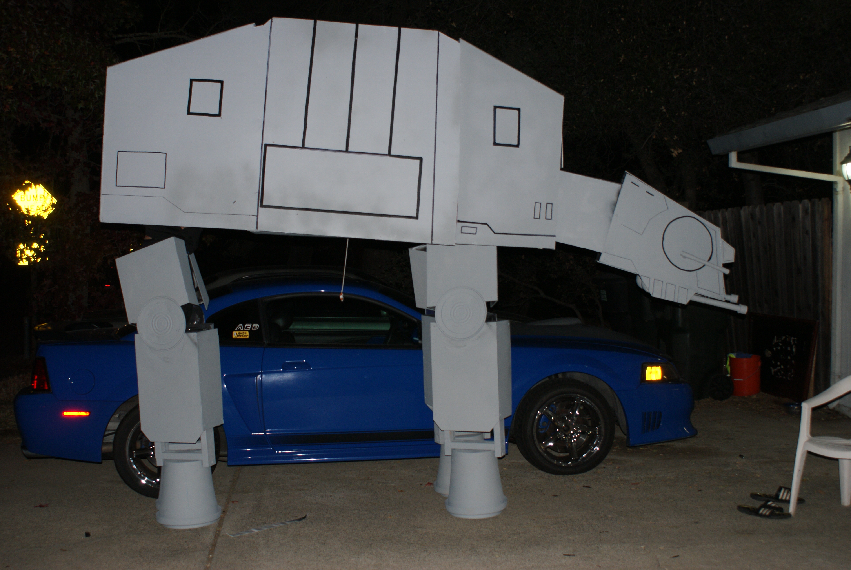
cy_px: 285
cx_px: 426
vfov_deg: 32.0
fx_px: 994
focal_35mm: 42
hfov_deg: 46.3
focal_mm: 28
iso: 400
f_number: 4.5
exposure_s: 1/60
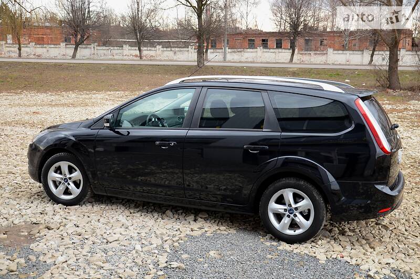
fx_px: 454
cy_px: 140
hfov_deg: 49.6
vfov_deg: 34.1
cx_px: 210
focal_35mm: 39
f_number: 4.5
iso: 400
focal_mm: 26
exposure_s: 1/80
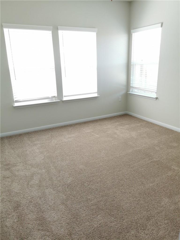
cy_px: 120
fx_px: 187
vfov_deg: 65.3
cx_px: 90
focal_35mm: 27
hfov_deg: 51.4
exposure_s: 1/120
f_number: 1.6
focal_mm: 5.56
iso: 100
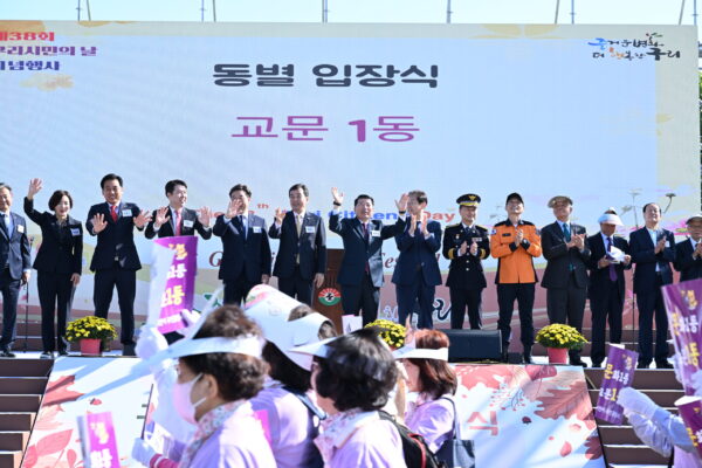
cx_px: 351
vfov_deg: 19.5
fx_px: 1365
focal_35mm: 70
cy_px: 234
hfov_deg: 28.8
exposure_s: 1/200
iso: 200
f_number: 8
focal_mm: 70
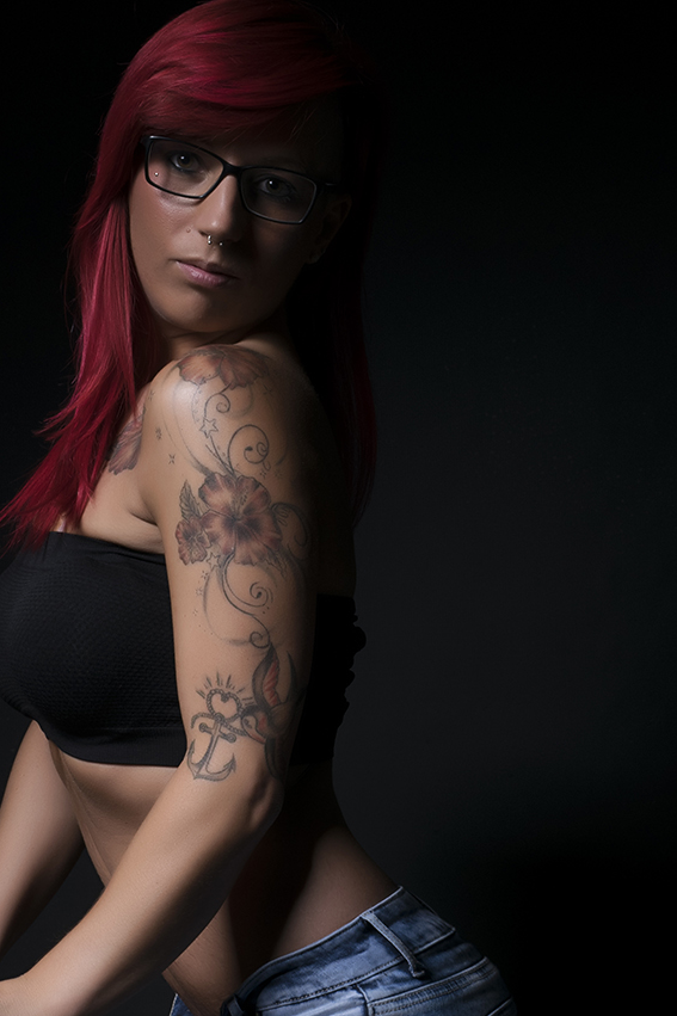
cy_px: 821
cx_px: 372
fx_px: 3582
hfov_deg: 10.8
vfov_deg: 16.0
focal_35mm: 127
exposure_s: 1/200
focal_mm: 45
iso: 100
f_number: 11
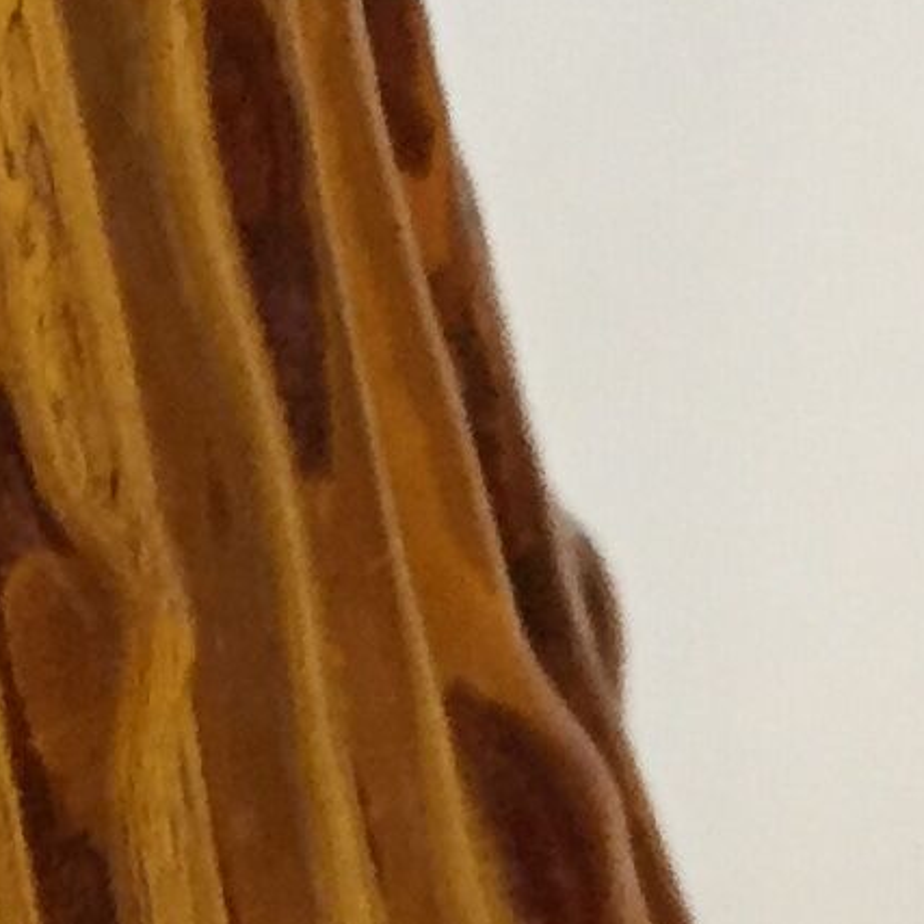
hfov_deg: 8.5
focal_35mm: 196
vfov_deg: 8.6
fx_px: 5919
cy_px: 1562
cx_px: -872
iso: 200
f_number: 2.2
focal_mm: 4.15
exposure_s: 1/33
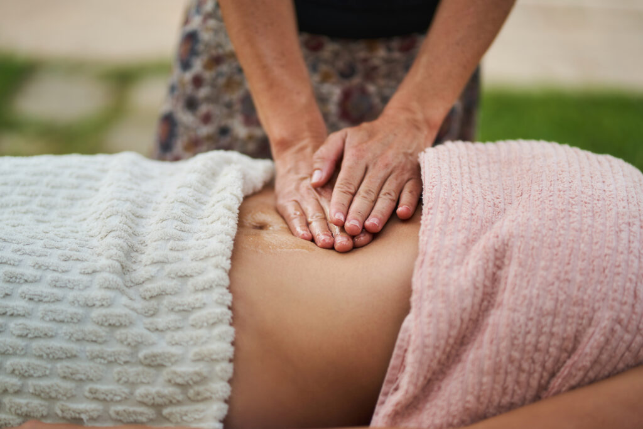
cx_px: 322
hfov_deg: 23.9
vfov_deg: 16.1
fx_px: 1518
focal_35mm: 85
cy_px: 214
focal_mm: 85
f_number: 1.8
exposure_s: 1/1000
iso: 100
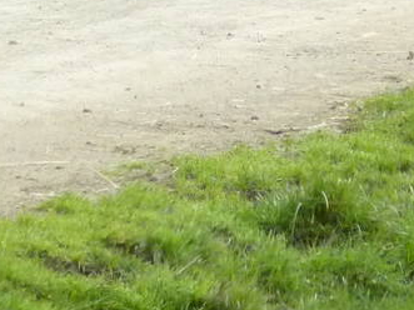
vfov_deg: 1.3
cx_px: 186
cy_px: -299
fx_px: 13976
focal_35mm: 1169
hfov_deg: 1.7
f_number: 4.7
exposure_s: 1/500
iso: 320
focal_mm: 39.7
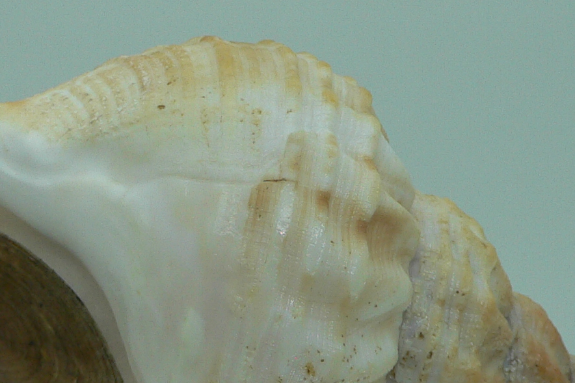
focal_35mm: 83
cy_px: 261
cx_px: 222
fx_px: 1325
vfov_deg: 16.4
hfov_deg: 24.4
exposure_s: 1/60
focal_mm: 4.6
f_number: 2.8
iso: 80
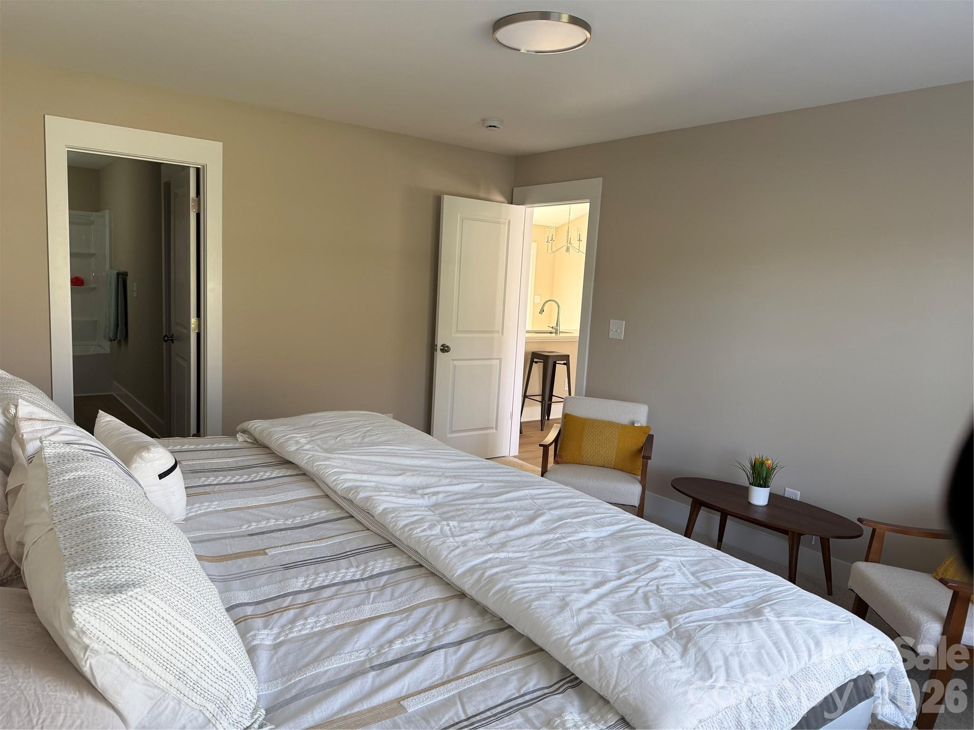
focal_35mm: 24
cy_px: 365
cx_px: 487
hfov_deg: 71.6
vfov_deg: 56.8
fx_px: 675
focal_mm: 6.76
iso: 100
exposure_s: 1/121
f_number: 1.78
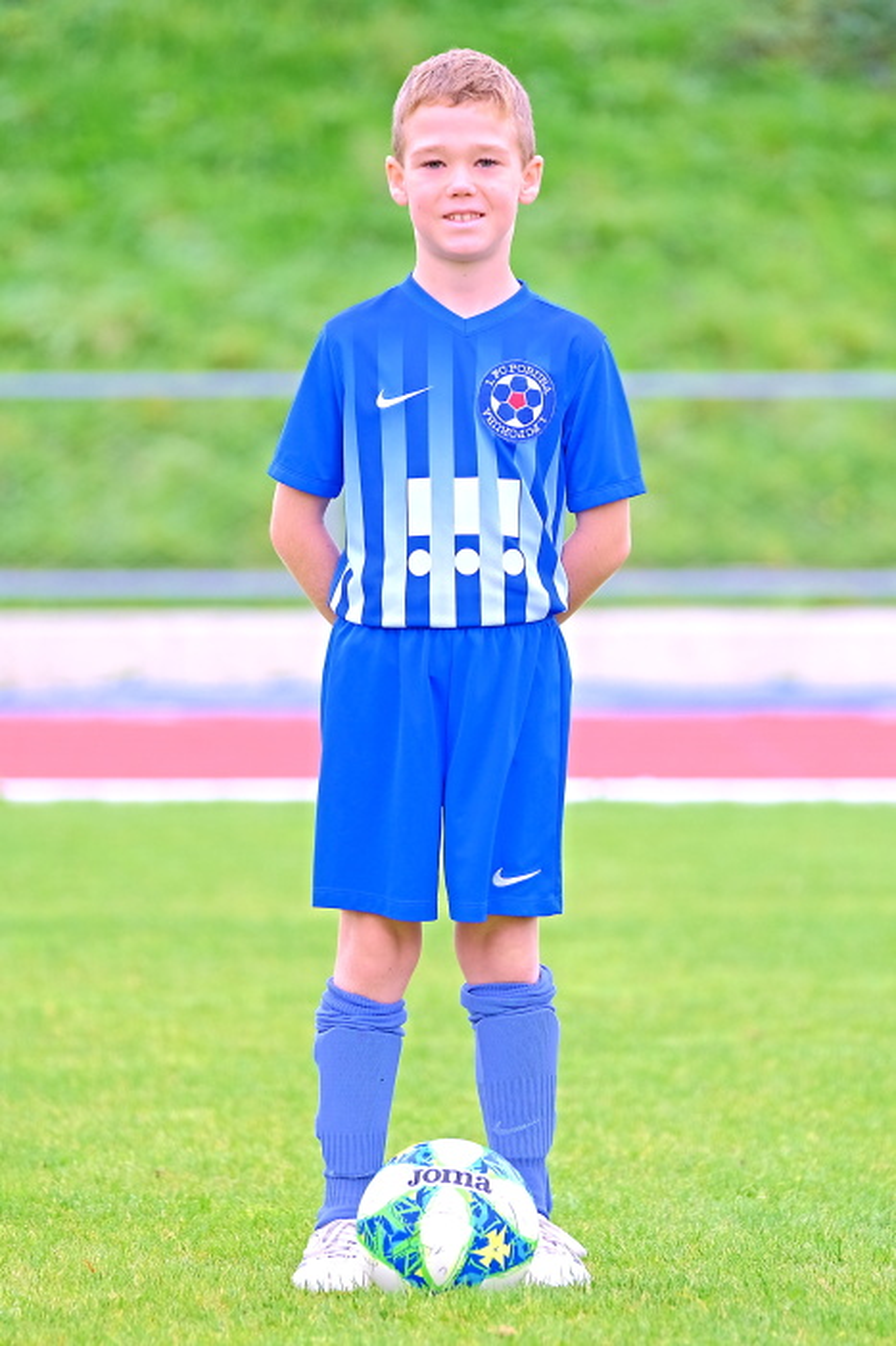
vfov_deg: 11.1
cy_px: 673
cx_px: 448
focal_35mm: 186
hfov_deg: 7.4
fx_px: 6947
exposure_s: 1/75
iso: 320
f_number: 2.8
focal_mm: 124.3
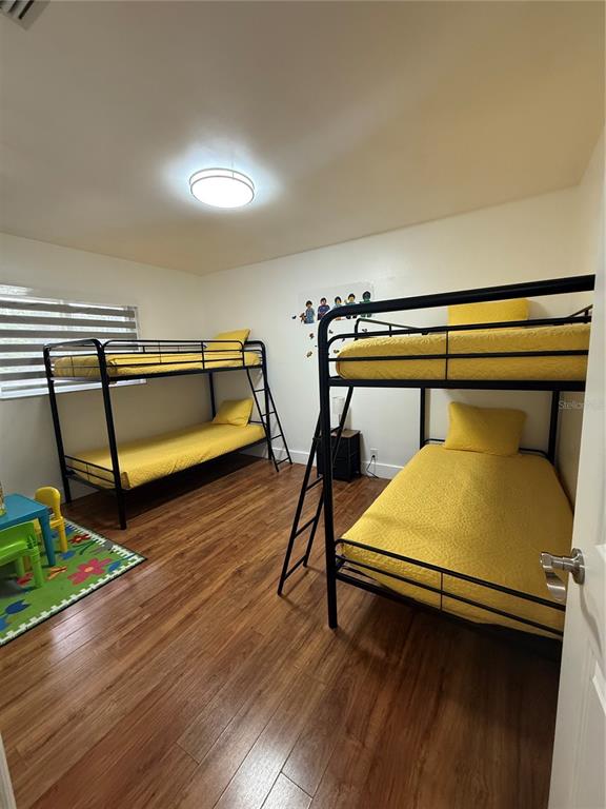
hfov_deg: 85.7
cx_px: 303
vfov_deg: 102.1
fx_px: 327
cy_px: 404
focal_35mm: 14
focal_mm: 2.22
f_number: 2.2
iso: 250
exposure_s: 1/60
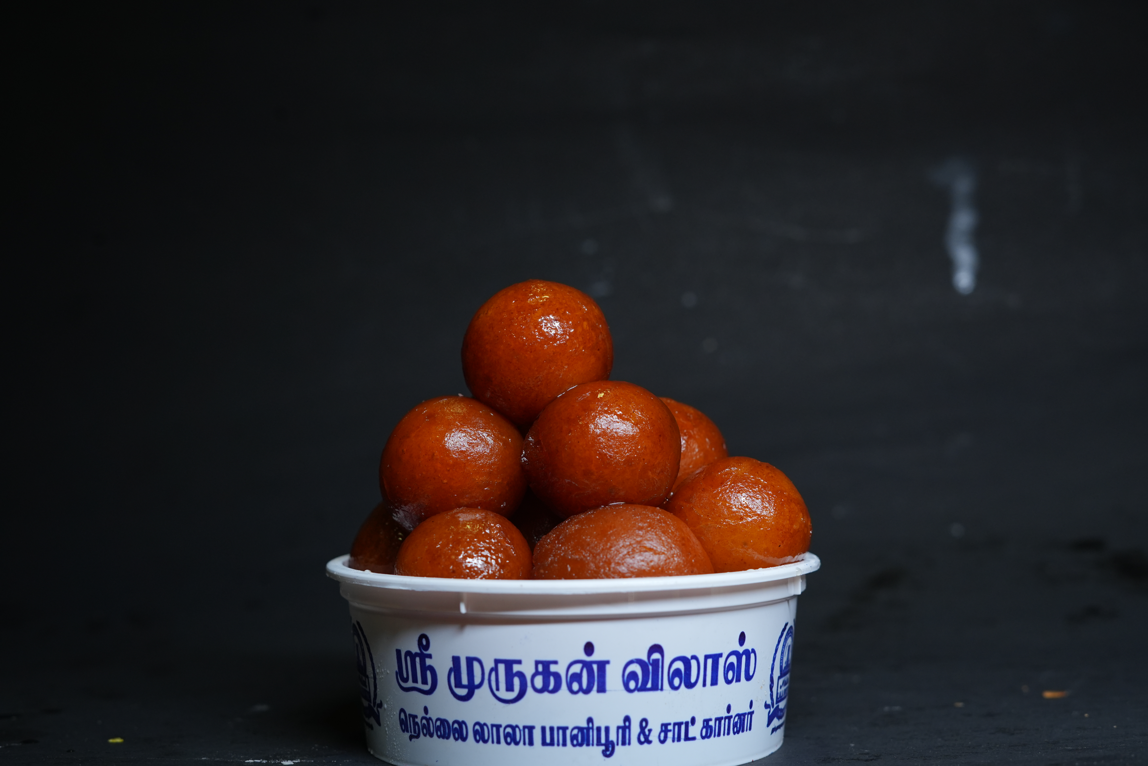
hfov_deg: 39.6
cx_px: 574
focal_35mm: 50
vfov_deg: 27.0
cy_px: 383
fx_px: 1594
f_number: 5.6
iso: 640
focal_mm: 50
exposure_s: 1/125
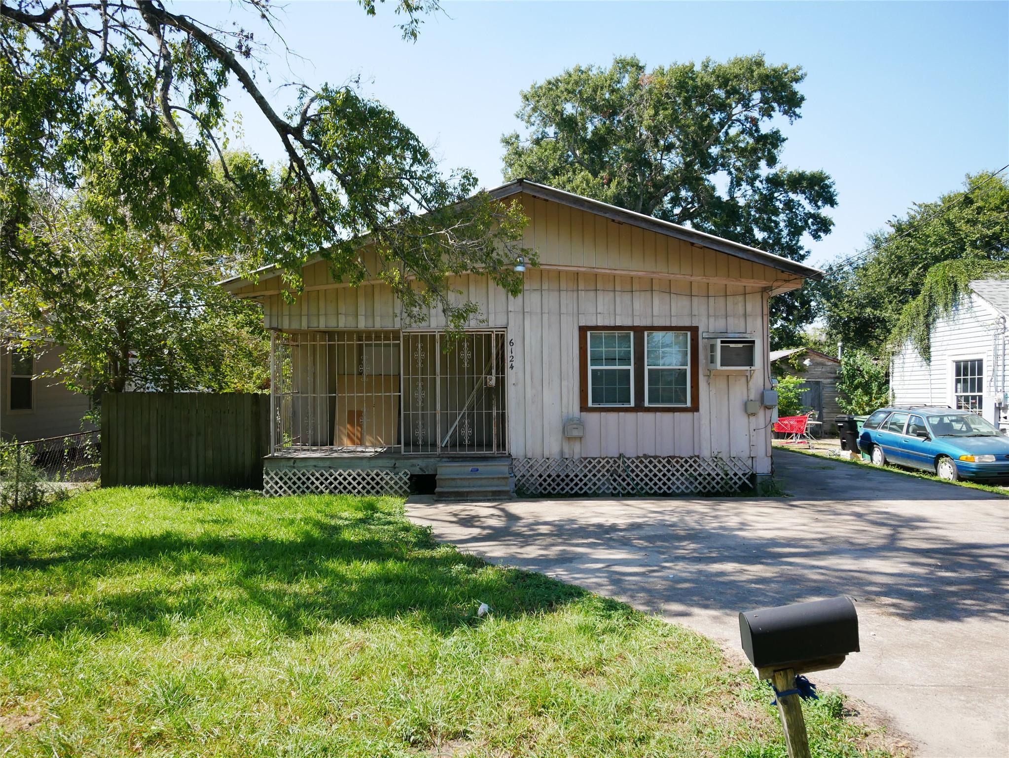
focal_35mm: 28
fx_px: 816
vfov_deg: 49.8
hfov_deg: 63.4
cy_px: 379
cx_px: 504
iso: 400
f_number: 4.5
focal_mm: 14
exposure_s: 1/1000
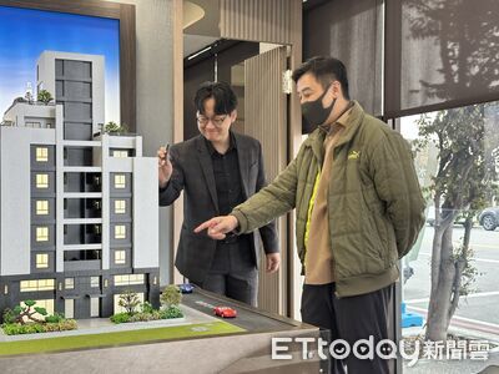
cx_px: 250
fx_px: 692
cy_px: 187
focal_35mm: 48
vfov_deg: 30.3
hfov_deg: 39.7
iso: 100
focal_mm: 6.86
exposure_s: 1/120
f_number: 1.78
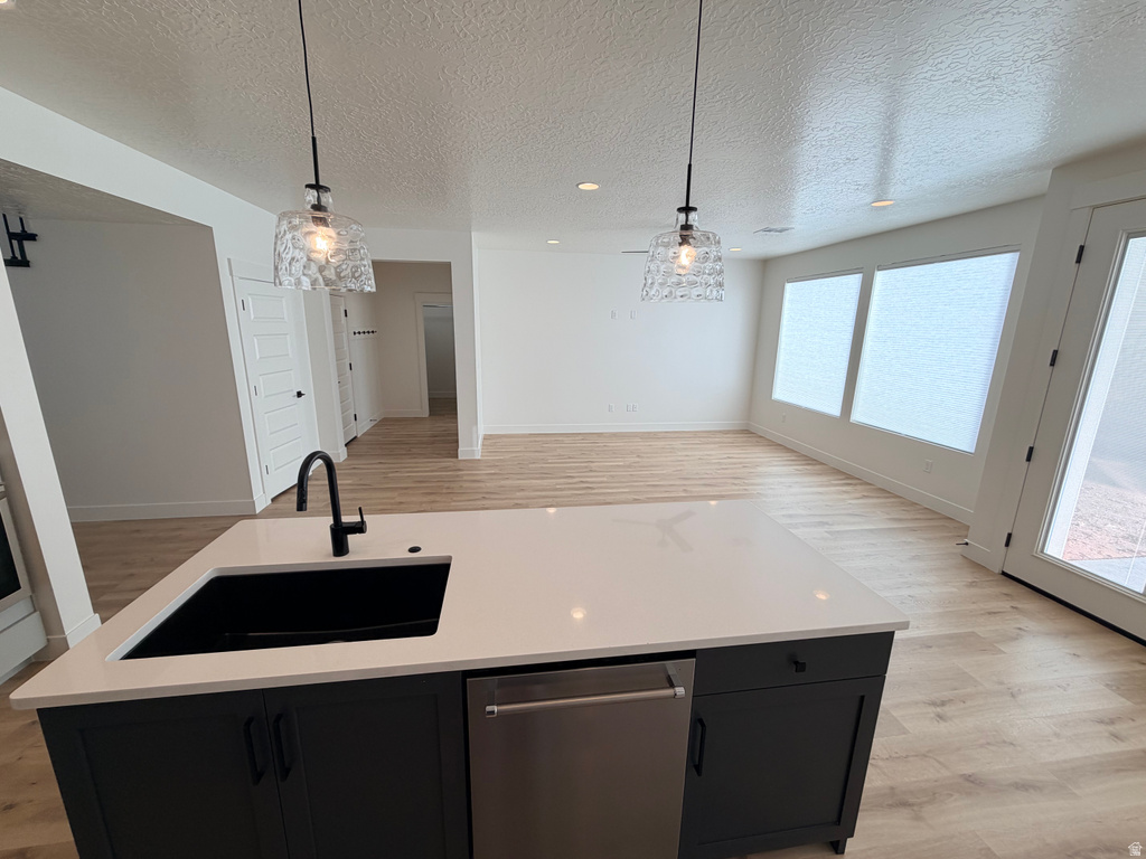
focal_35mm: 14
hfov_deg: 102.1
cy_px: 430
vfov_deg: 85.7
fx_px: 463
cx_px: 573
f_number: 2.2
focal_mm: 2.22
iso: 32
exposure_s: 1/120
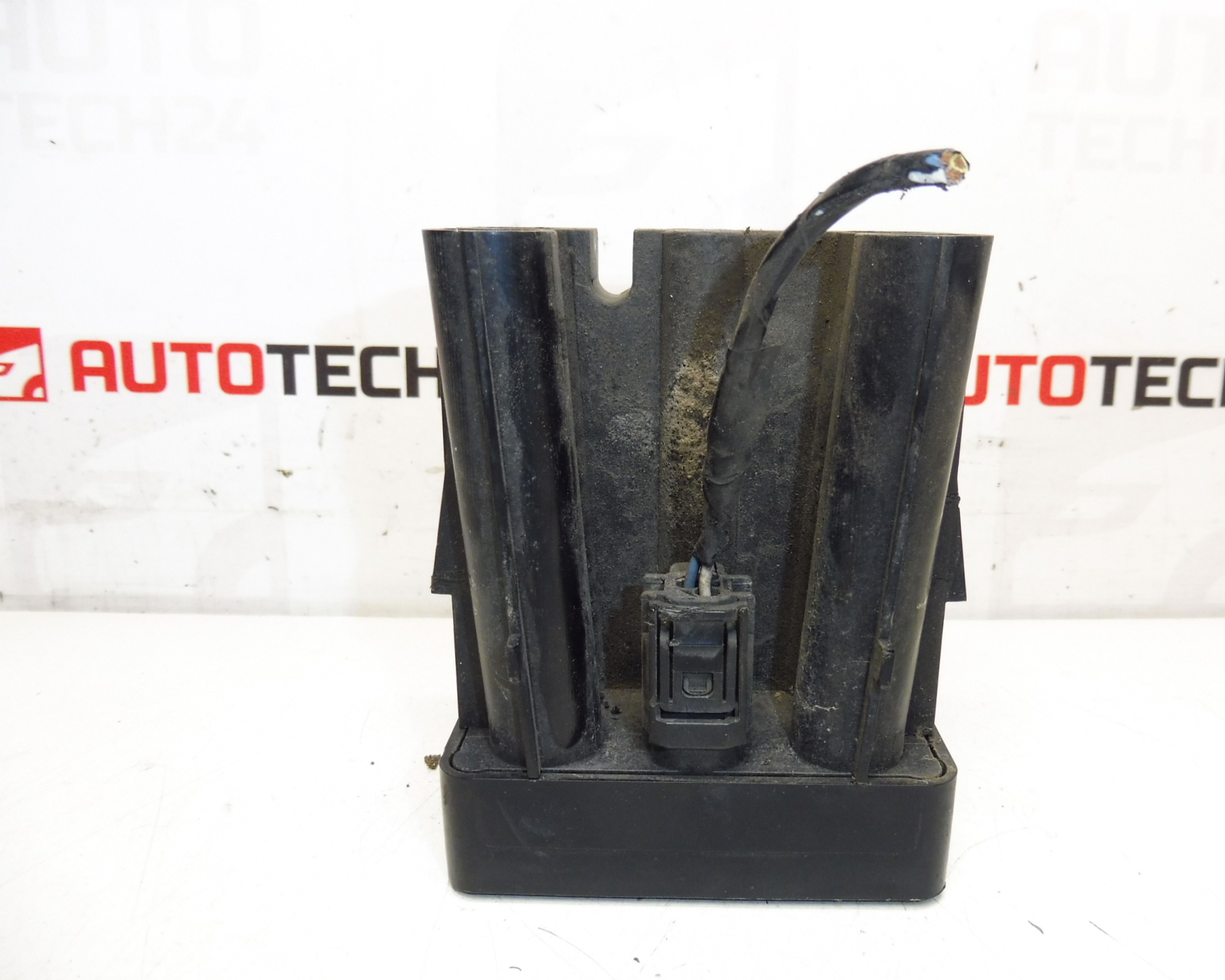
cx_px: 664
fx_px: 943
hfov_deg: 65.9
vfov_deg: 54.9
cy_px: 507
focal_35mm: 26
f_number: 3.5
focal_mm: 4.3
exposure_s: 1/60
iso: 200
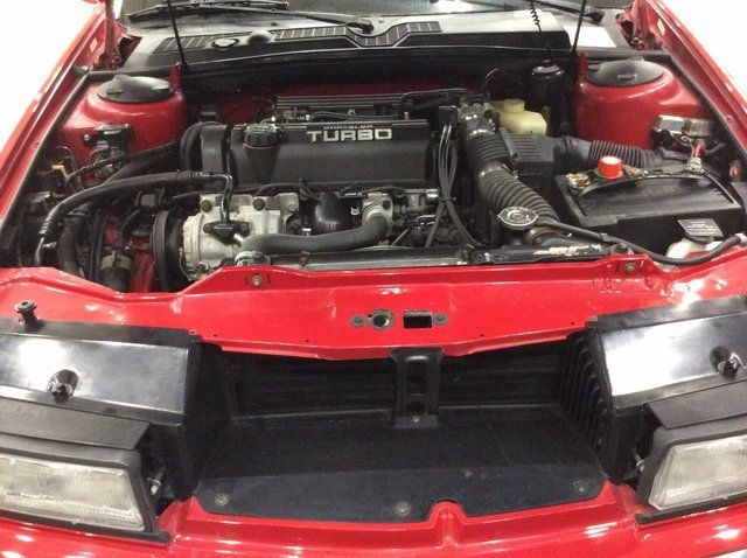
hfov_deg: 56.9
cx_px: 374
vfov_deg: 44.1
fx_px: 690
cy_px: 279
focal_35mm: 32
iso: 320
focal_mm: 3.3
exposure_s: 1/25
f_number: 2.4
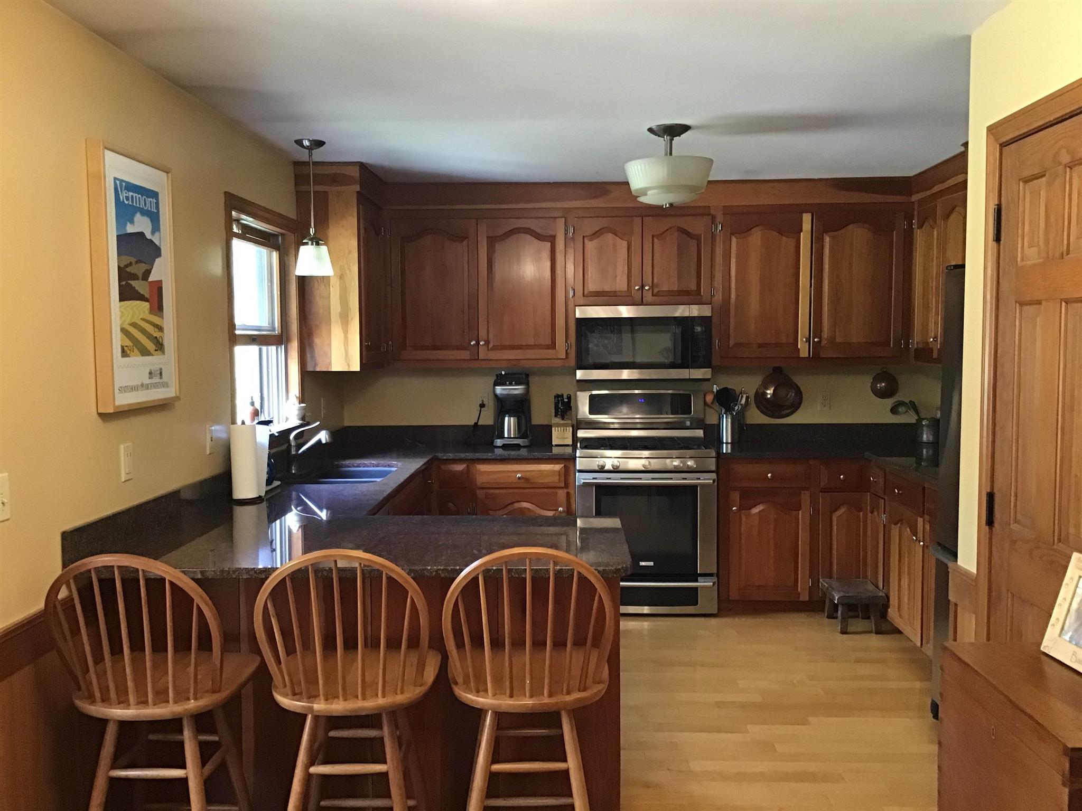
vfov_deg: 45.4
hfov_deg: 58.4
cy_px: 406
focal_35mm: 31
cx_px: 541
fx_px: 969
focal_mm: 3.3
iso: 200
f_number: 2.4
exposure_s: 1/17
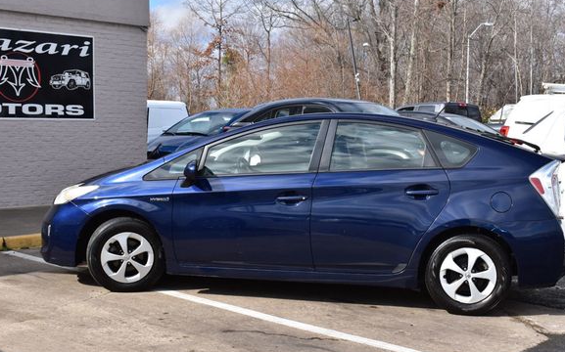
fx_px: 809
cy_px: 178
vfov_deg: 24.6
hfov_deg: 38.5
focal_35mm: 53
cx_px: 305
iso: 400
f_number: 11
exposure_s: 1/500
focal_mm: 31
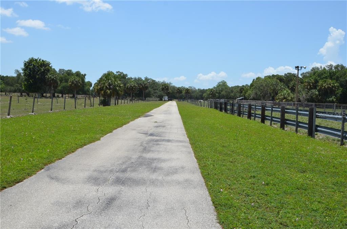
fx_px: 346
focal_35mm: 36
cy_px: 114
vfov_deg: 36.7
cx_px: 174
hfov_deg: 53.3
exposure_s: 1/250
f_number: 8
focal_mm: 24
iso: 110
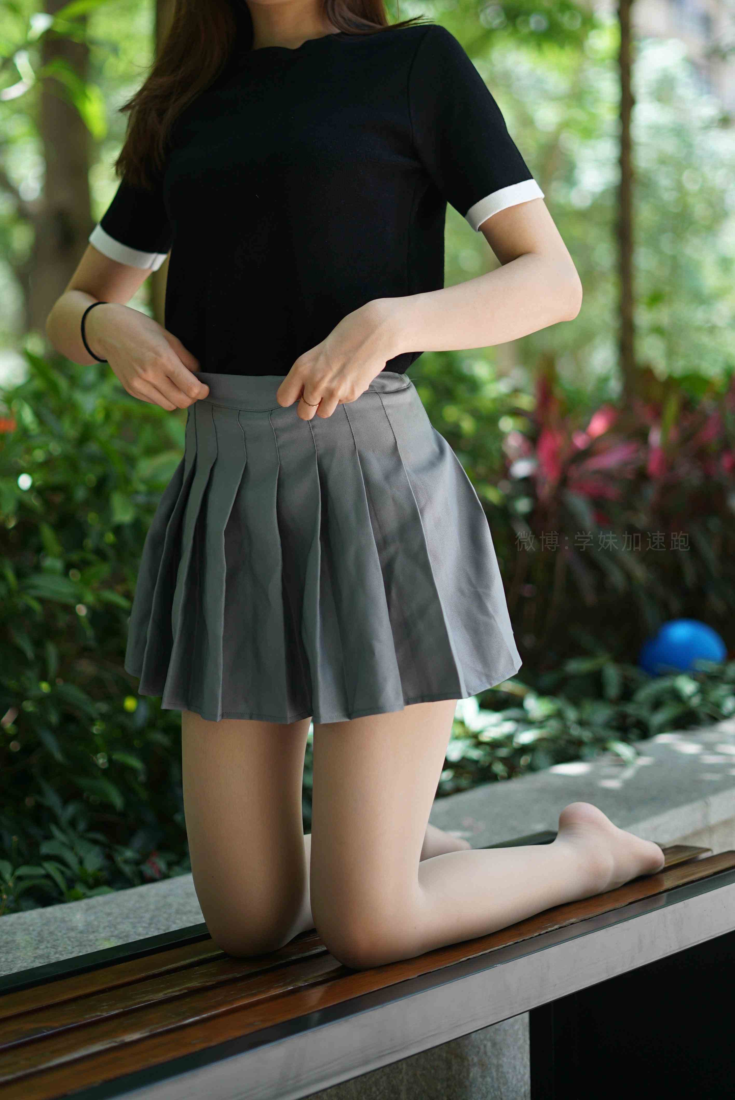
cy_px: 550
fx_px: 1529
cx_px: 368
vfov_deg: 39.6
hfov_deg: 27.0
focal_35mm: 50
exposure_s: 1/640
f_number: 1.8
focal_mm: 50
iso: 200
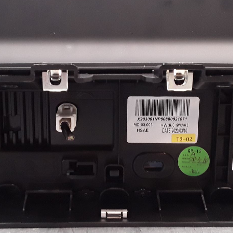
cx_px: 107
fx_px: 419
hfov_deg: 31.1
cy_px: 102
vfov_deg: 31.1
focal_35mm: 55
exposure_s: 1/50
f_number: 1.9
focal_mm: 2.91
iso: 100
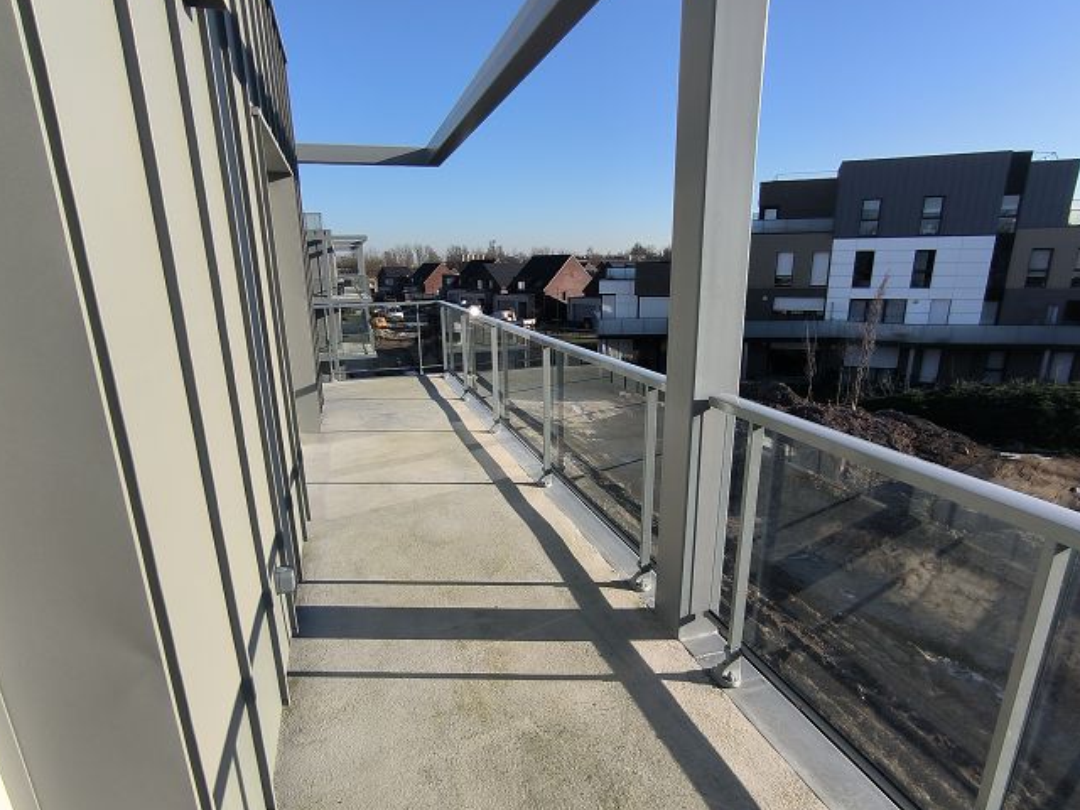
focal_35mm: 20
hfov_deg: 81.7
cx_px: 545
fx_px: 624
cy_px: 457
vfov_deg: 65.7
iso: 51
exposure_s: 1/973
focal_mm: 1.65
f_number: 2.2
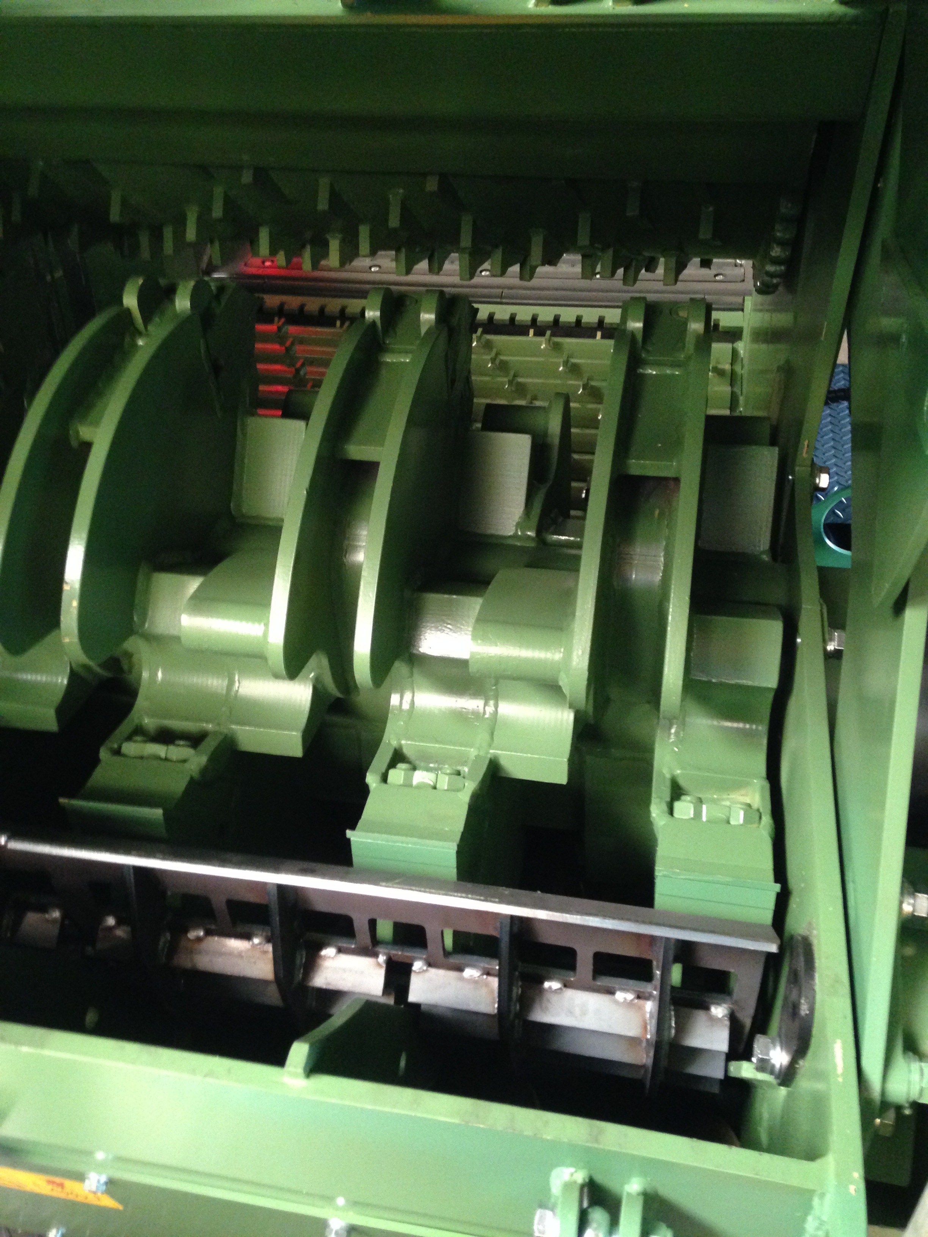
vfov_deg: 55.4
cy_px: 618
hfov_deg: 42.9
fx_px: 1180
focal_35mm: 33
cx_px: 464
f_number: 2.4
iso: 400
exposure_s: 1/20
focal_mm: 4.12
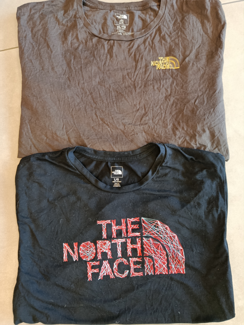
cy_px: 162
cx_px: 122
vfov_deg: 71.6
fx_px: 226
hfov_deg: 56.8
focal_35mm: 24
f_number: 1.7
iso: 949
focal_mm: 5.24
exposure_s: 1/50
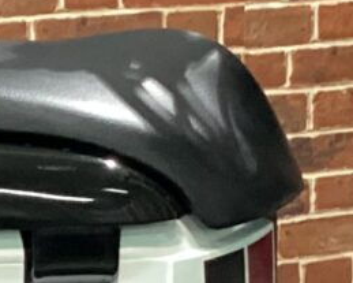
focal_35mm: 224
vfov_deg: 6.9
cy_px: 221
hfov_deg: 8.6
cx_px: 80
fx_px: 2339
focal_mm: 3.3
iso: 500
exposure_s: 1/30
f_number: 2.4
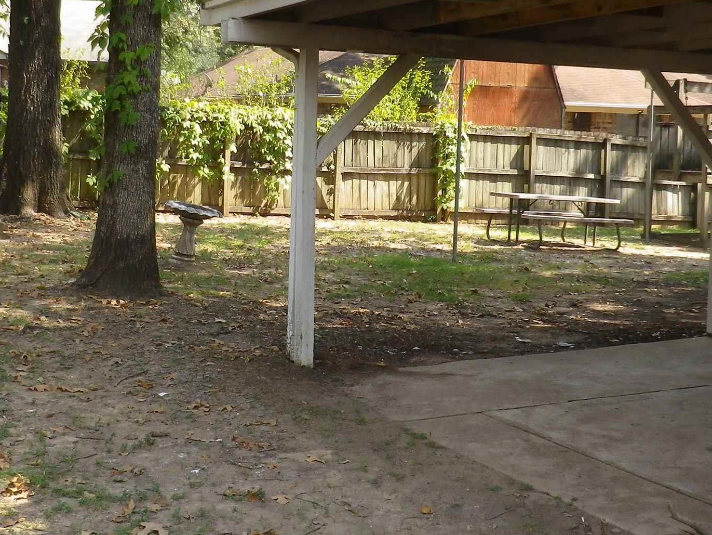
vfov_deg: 26.0
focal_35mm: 56
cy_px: 181
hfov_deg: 34.3
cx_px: 352
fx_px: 1152
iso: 80
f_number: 3.5
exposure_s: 1/125
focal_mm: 4.5
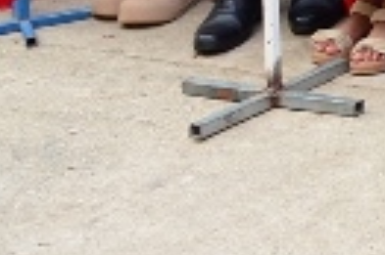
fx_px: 2638
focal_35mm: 247
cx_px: 1220
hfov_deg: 7.3
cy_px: -586
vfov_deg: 5.2
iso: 400
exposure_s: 1/100
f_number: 5
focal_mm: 24
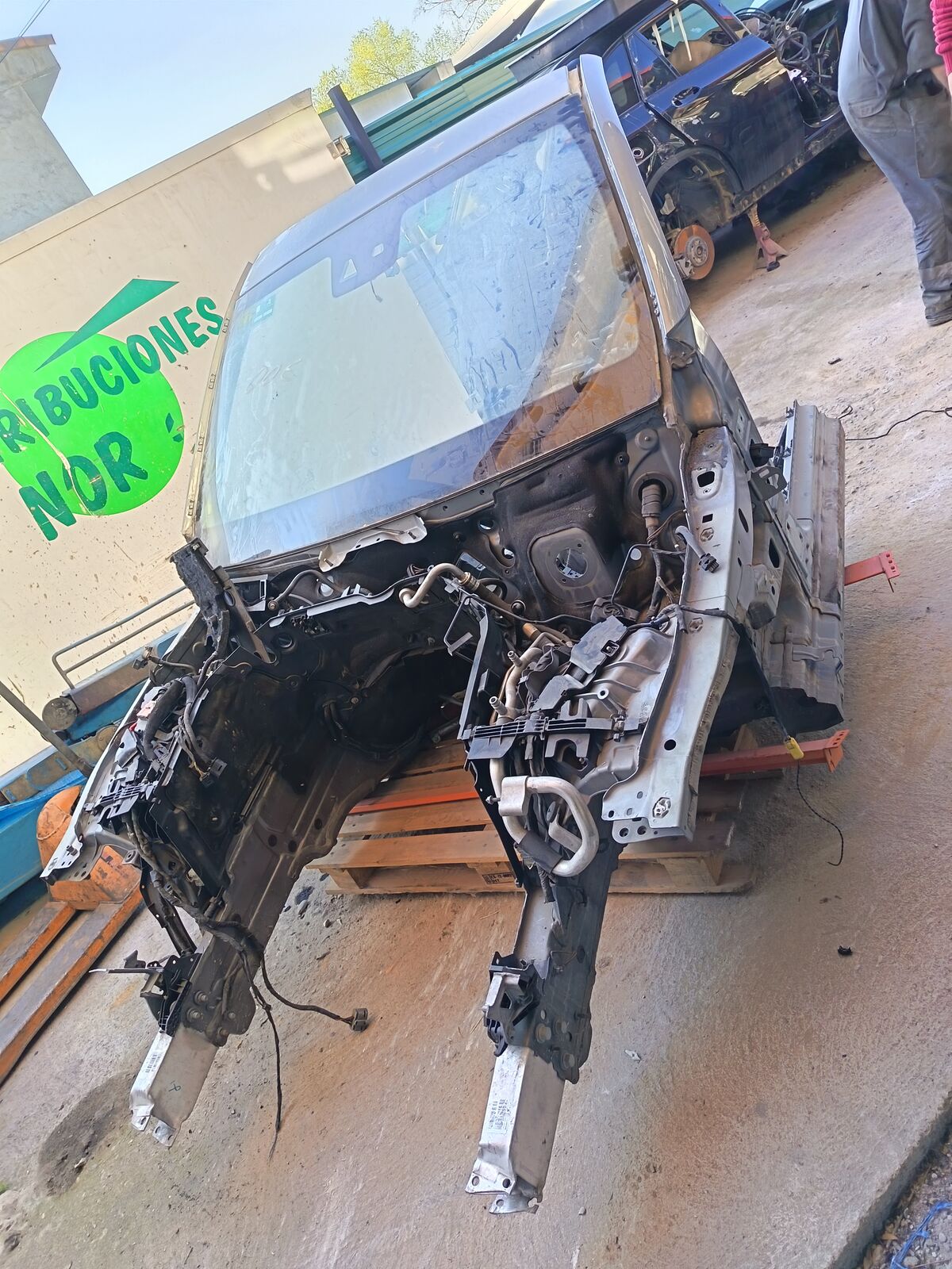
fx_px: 880
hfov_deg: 56.8
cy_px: 634
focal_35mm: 24
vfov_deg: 71.6
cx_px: 476
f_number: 1.75
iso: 297
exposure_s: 1/100
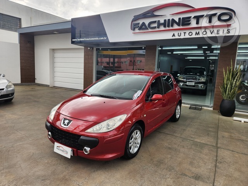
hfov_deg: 73.9
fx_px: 165
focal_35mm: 23
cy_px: 93
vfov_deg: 58.9
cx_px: 124
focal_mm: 5.4
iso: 32
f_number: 1.8
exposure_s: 1/180
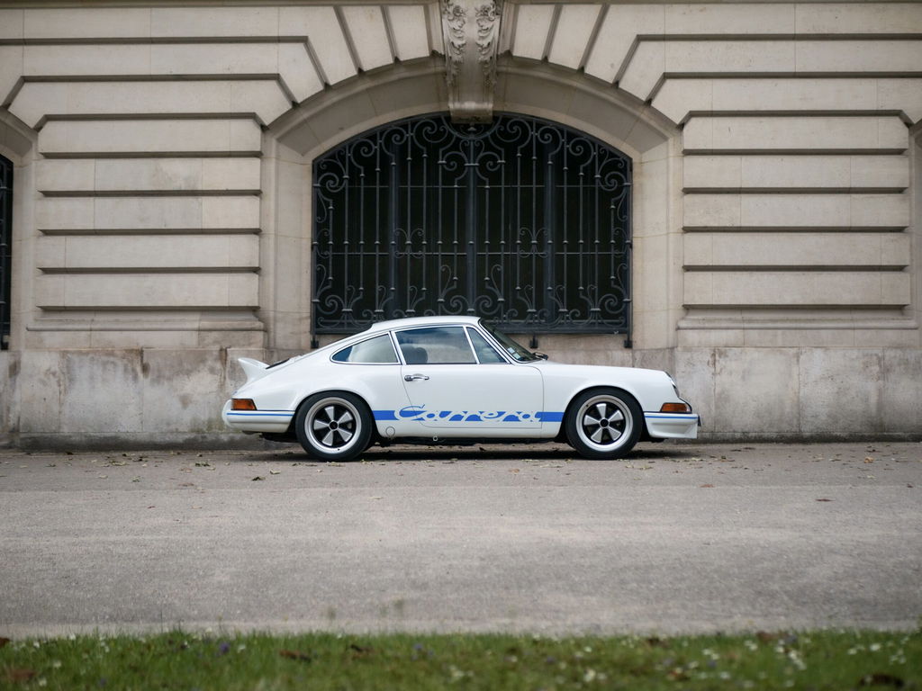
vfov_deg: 29.1
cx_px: 461
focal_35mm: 50
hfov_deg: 38.2
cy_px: 346
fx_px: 1332
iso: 400
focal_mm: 25
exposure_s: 1/3200
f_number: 2
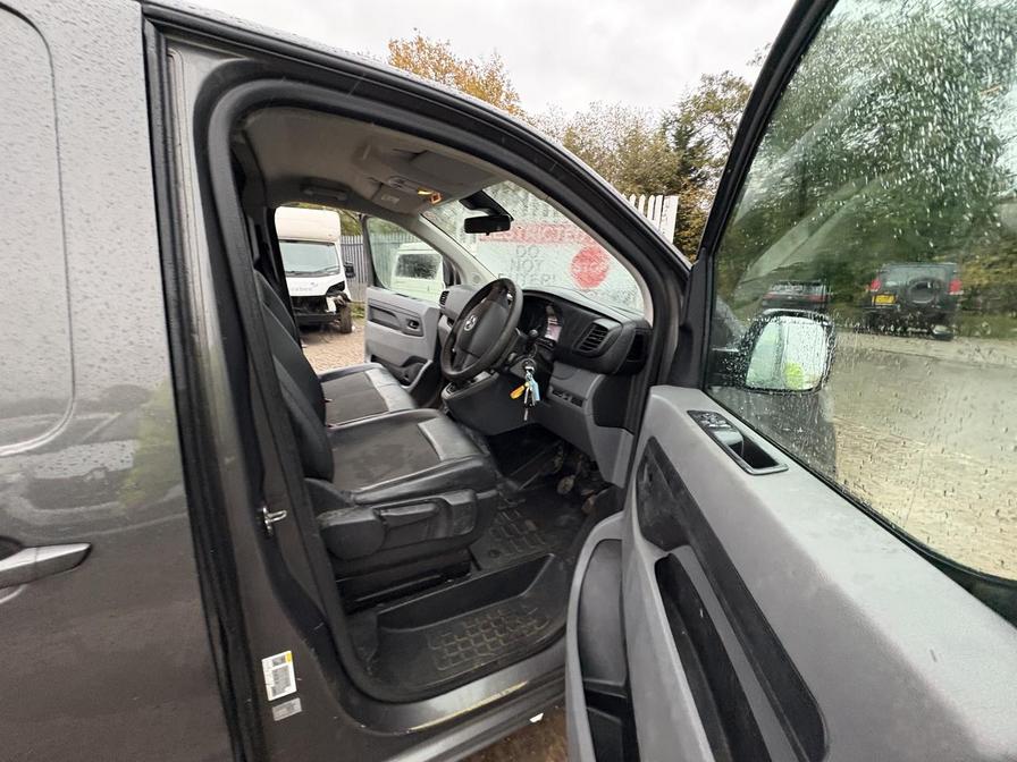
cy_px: 381
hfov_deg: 102.1
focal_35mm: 14
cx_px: 508
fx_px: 411
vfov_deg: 85.7
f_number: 2.2
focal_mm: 2.22
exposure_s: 1/60
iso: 500
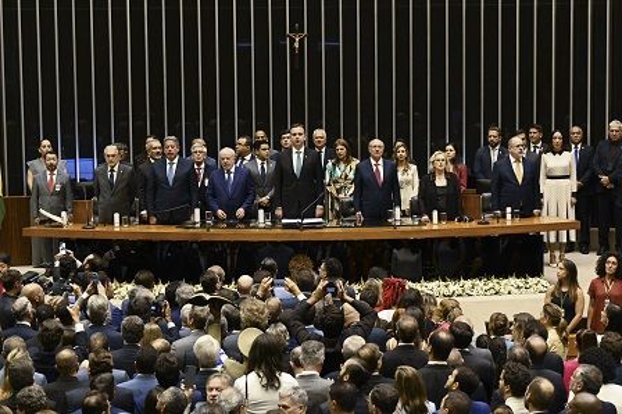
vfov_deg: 16.0
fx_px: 1467
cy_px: 207
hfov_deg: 23.9
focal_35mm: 85
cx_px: 311
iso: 2500
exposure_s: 1/80
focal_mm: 85
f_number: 5
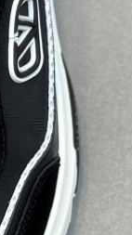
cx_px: -244
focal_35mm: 298
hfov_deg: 4.0
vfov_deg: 7.2
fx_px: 1857
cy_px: 66
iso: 64
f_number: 1.78
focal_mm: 6.76
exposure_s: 1/50
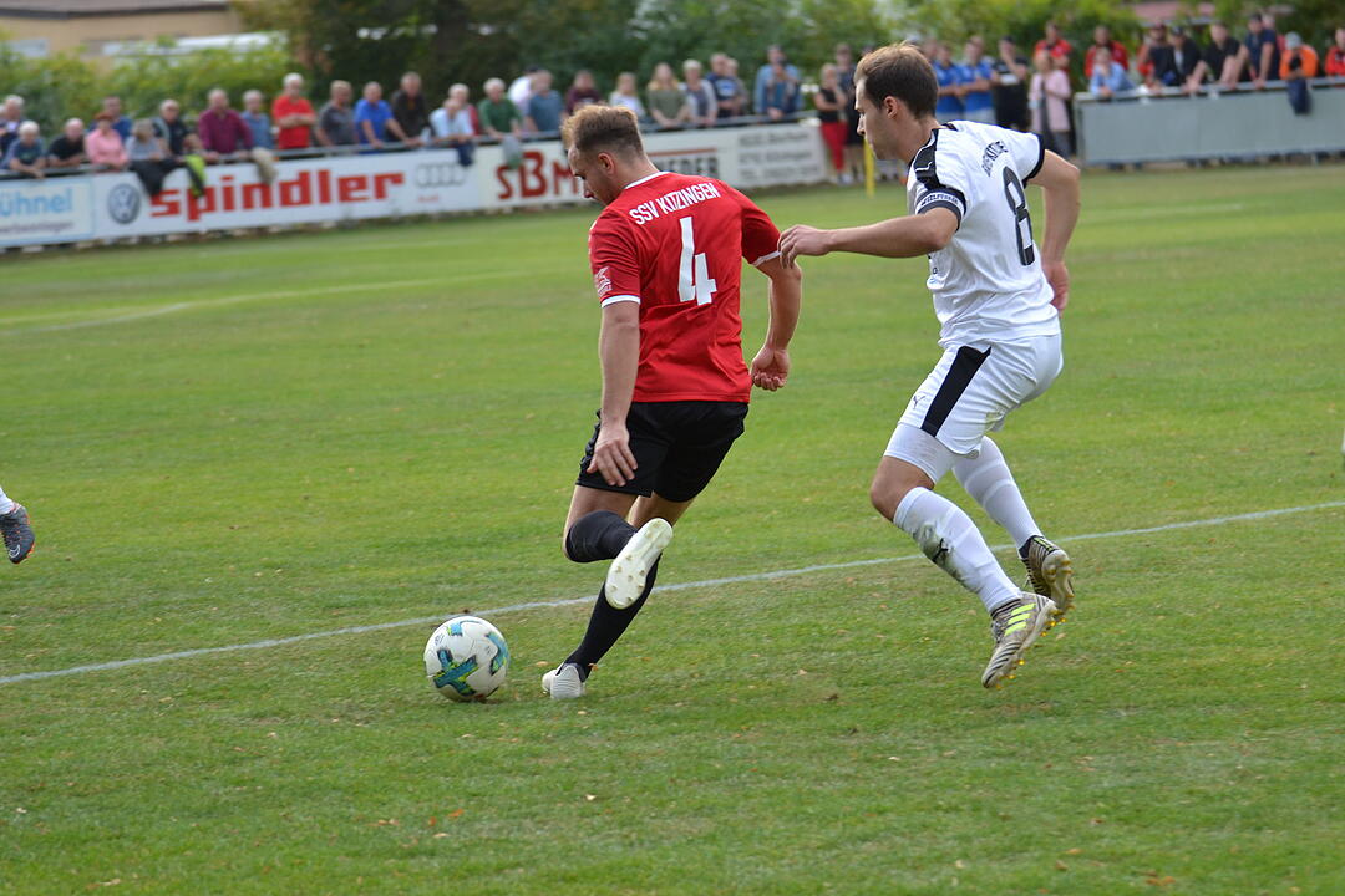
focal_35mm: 195
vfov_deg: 7.0
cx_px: 672
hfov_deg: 10.5
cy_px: 448
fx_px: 7285
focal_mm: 130
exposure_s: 1/500
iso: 500
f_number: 4.5
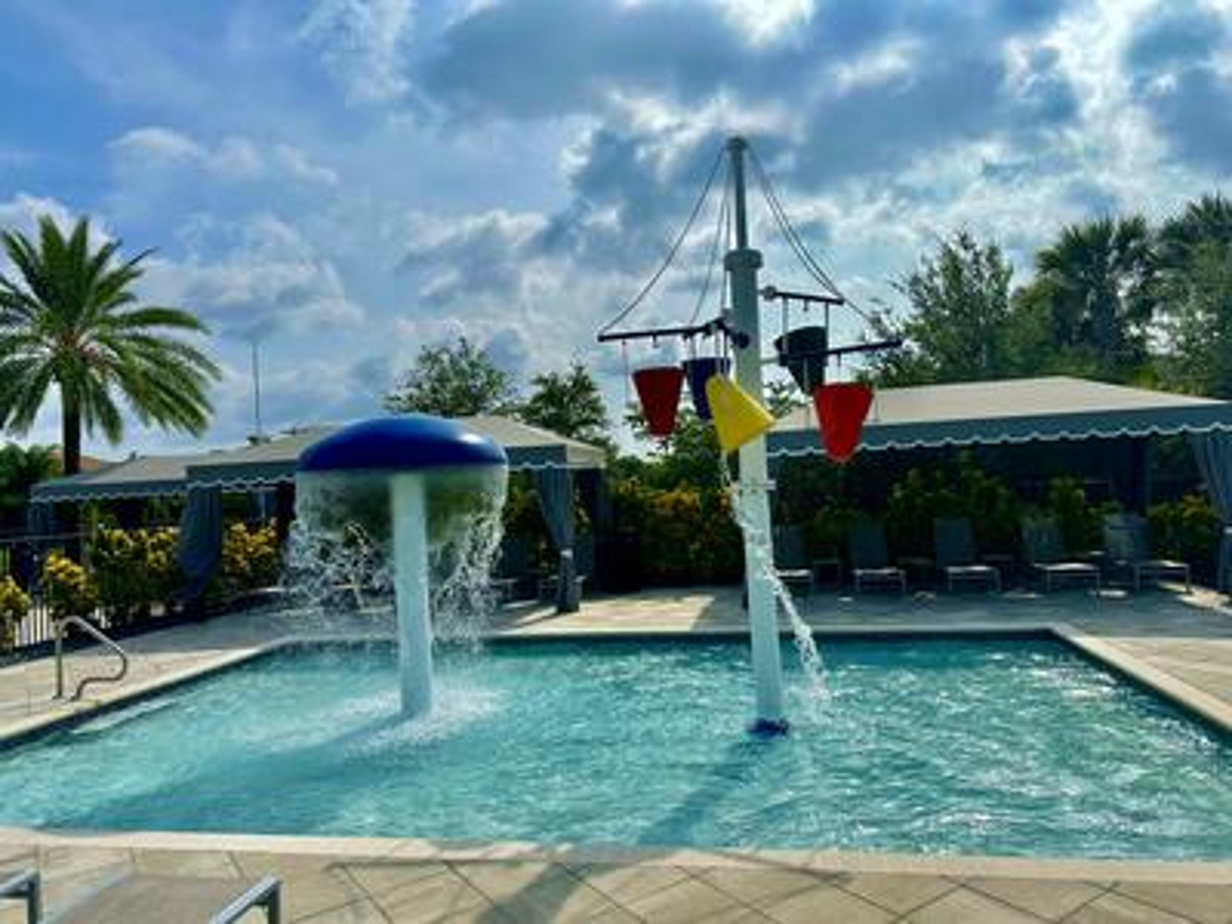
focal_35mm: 24
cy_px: 462
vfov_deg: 56.8
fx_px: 854
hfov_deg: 71.6
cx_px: 616
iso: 80
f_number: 1.78
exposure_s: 1/13699
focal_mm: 6.86
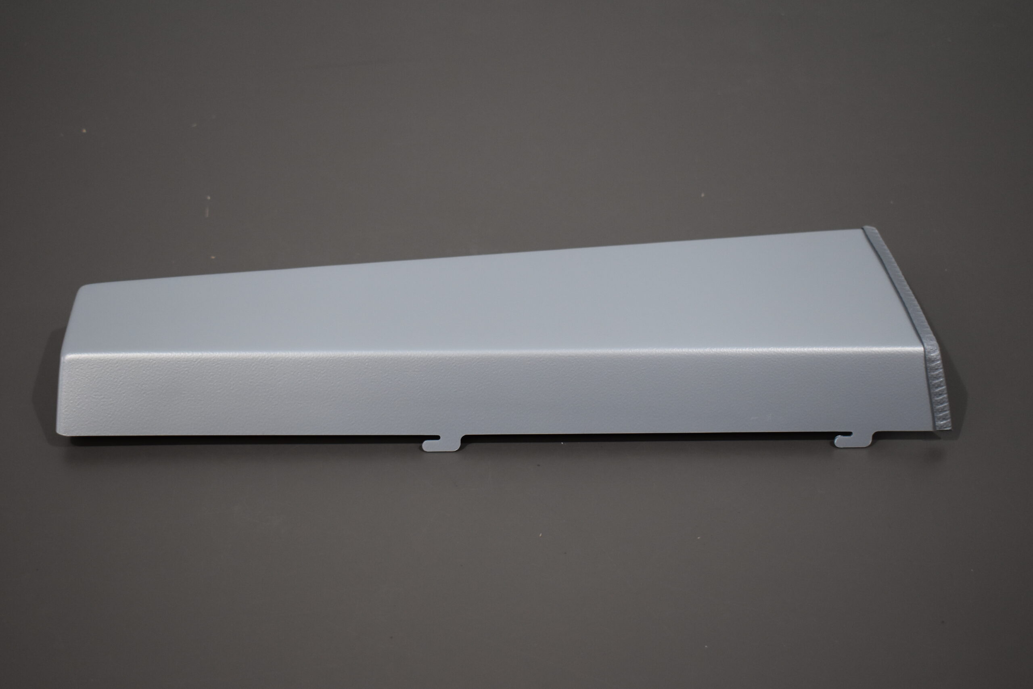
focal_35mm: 48
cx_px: 516
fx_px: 1377
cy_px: 344
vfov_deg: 28.1
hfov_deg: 41.1
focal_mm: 32
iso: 800
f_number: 4.5
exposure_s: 1/250
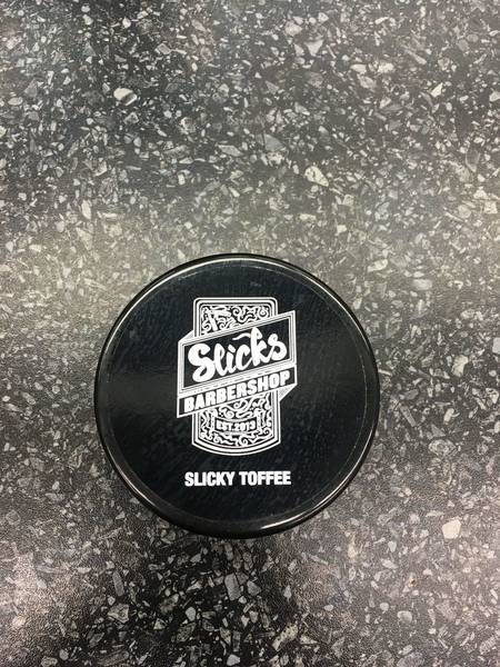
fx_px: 559
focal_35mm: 29
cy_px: 334
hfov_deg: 48.2
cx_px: 250
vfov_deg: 61.7
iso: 32
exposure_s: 1/33
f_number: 2.2
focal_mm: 4.15
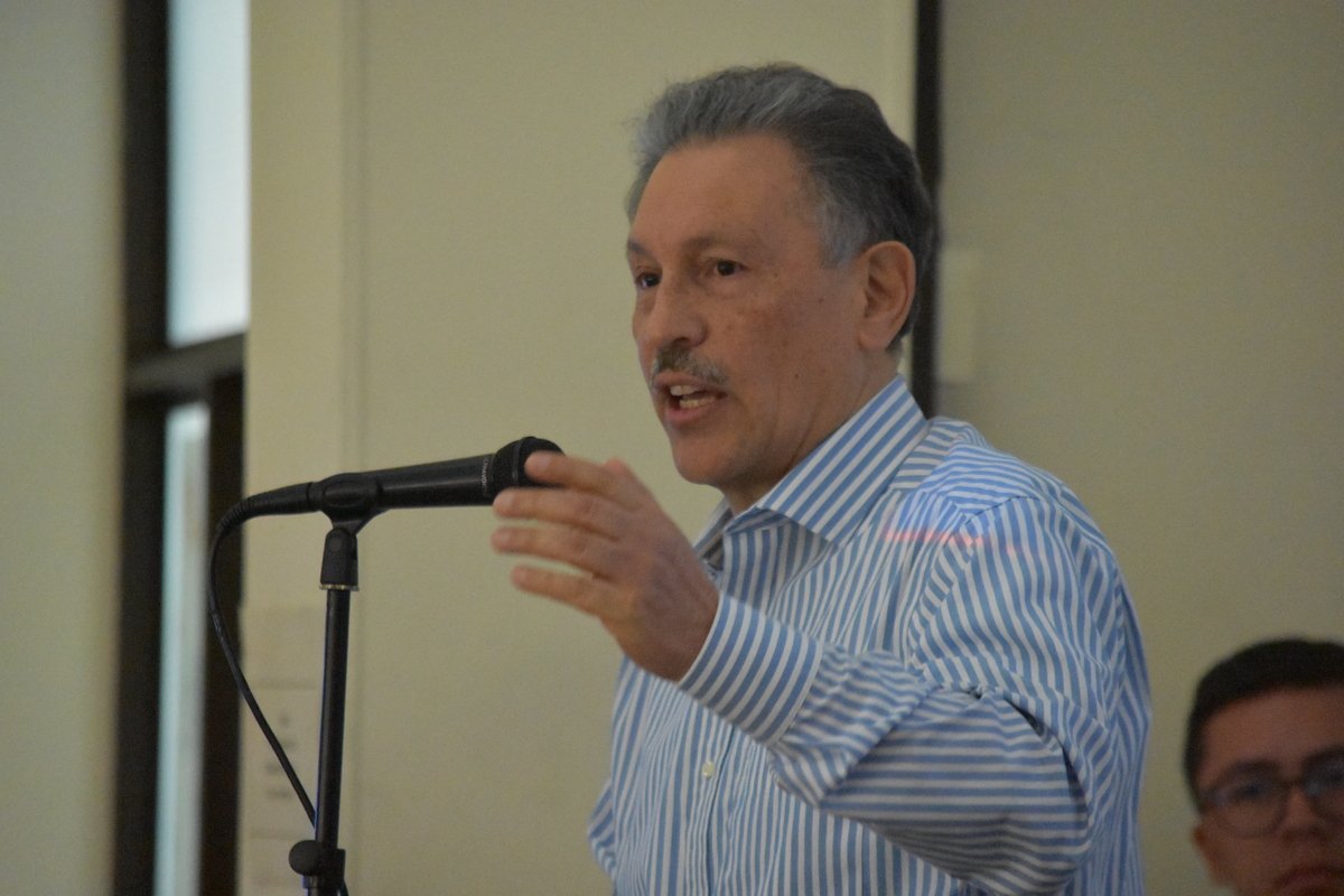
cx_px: 672
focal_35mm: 278
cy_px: 448
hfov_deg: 7.4
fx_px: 10359
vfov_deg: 5.0
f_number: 5
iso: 12800
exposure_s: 1/320
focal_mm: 185
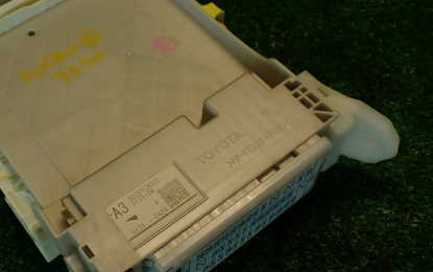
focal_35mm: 49
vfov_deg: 26.4
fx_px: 579
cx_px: 129
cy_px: 123
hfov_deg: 40.3
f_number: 2.4
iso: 100
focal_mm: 5.79
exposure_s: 1/60
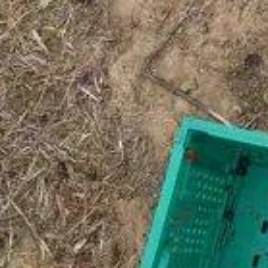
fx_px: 1130
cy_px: -253
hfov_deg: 11.8
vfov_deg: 12.1
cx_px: 576
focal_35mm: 129
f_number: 5
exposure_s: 1/250
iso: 100
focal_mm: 24
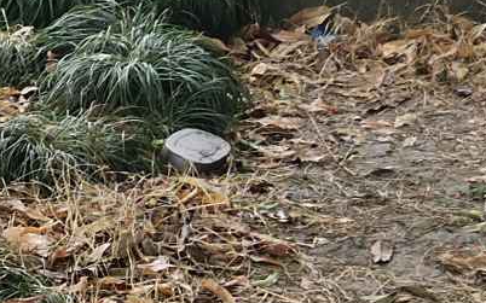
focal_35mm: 152
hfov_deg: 12.2
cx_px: -475
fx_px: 2013
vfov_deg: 8.4
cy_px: 507
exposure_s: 1/100
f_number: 1.79
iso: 157
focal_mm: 4.35
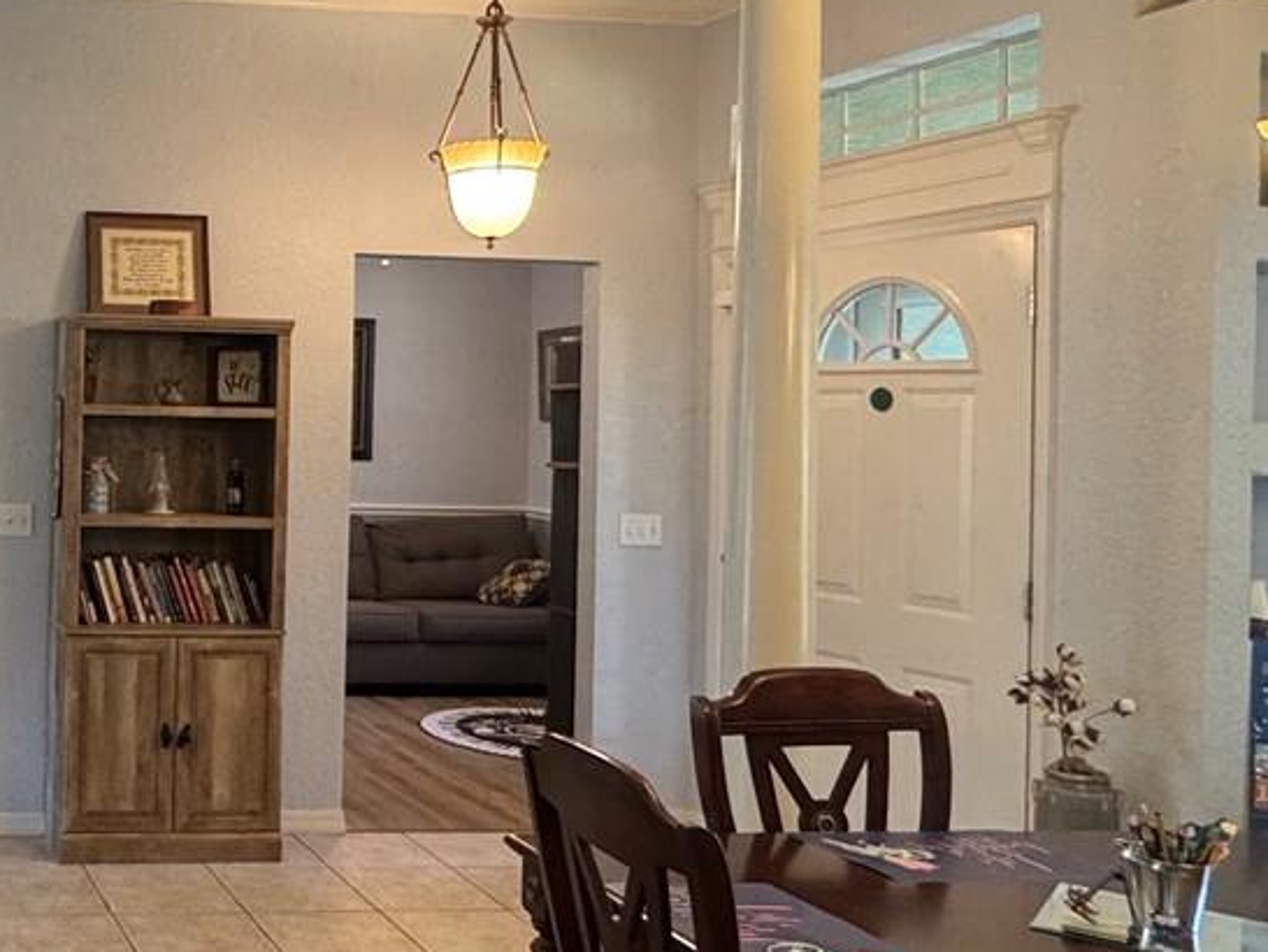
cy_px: 402
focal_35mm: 41
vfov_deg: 35.1
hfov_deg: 39.1
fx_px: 1503
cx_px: -63
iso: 250
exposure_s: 1/60
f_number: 2.2
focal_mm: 2.22
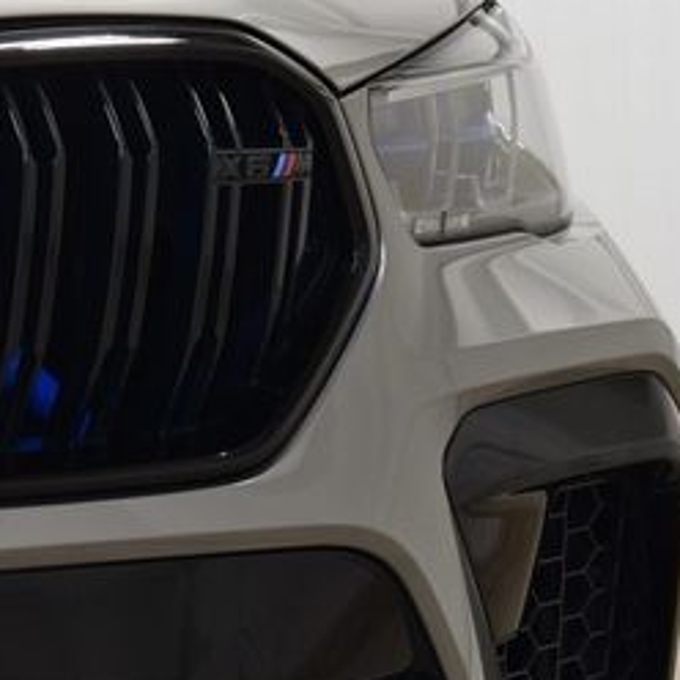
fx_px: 4534
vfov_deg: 8.6
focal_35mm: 204
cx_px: -134
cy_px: 314
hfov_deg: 8.5
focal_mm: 62
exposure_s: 1/30
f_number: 7.1
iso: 1000
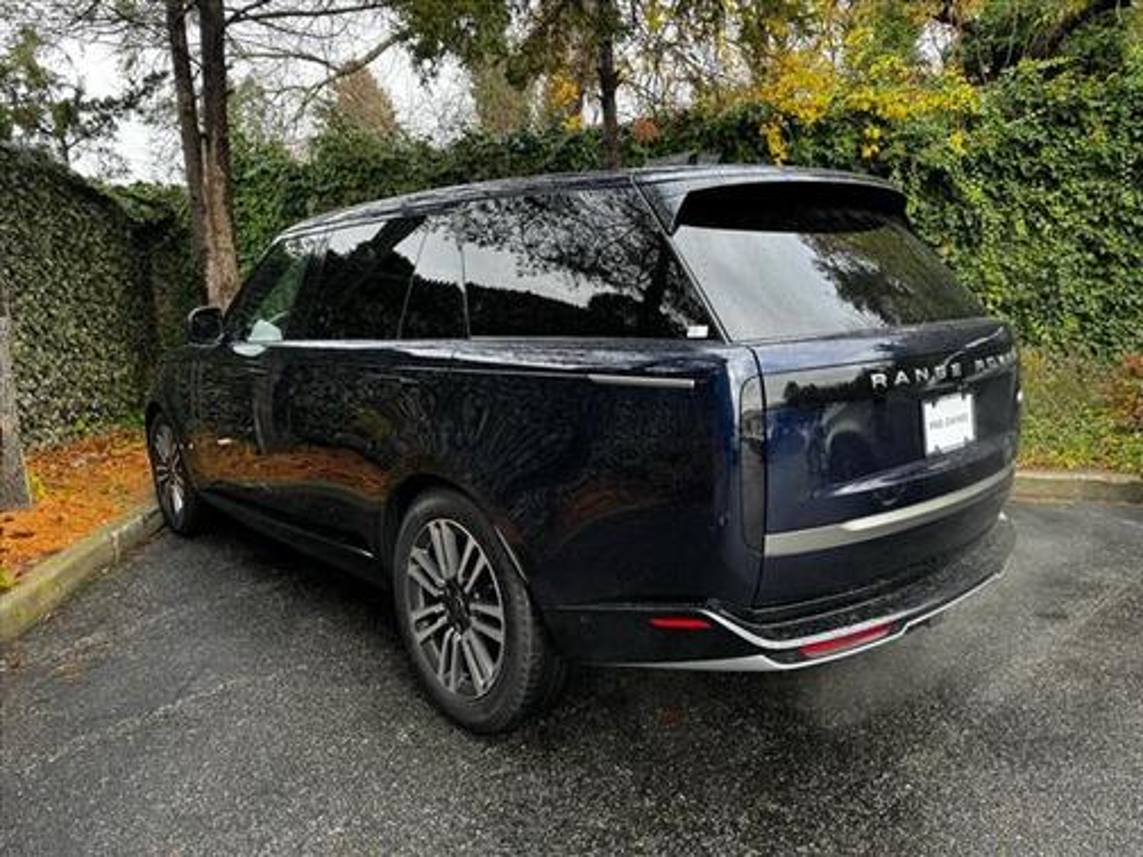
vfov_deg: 56.8
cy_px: 428
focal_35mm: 24
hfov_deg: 71.6
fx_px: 792
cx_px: 572
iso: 64
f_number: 1.78
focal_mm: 6.76
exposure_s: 1/121
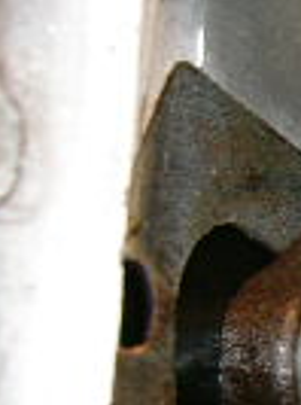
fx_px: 1969
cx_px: 748
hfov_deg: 8.0
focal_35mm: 169
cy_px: 338
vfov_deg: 11.7
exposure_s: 1/60
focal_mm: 5.8
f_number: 2.8
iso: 100
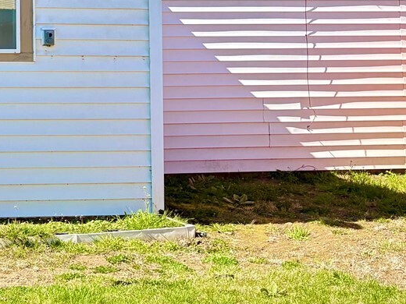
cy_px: 9
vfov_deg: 18.0
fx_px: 938
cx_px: -168
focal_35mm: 80
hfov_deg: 21.3
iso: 64
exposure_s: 1/1311
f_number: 1.6
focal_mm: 5.96
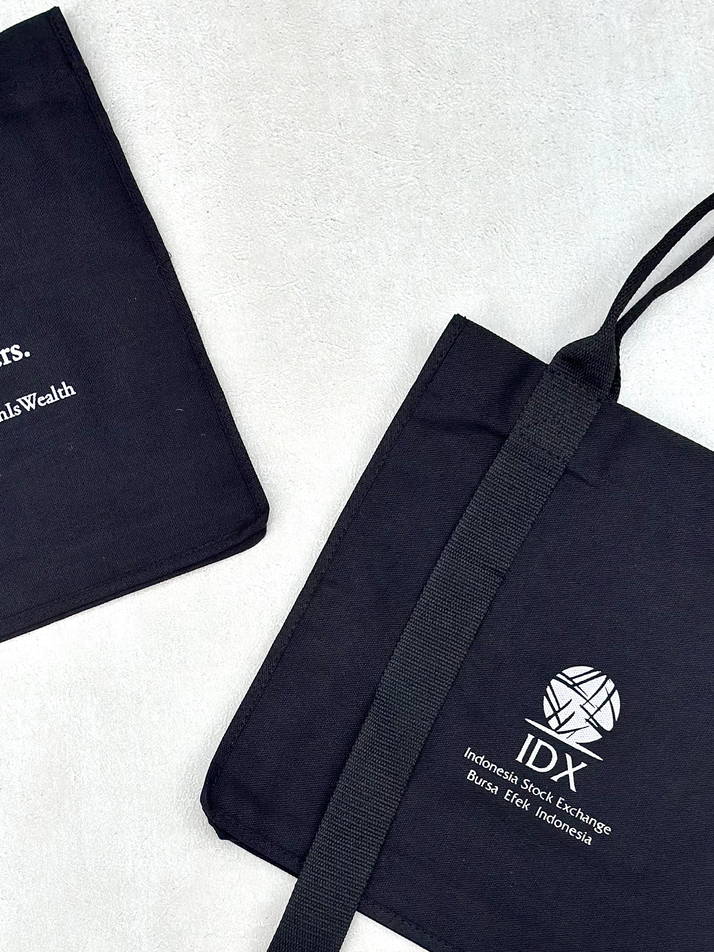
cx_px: 285
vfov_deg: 28.1
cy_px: 600
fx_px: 1897
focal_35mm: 69
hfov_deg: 21.3
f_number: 1.78
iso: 80
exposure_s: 1/529
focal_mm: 6.86
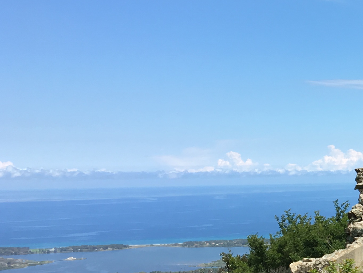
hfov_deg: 20.3
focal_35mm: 86
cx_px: 503
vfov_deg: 17.2
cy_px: 160
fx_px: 902
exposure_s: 1/1040
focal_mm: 4.15
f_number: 2.2
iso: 25
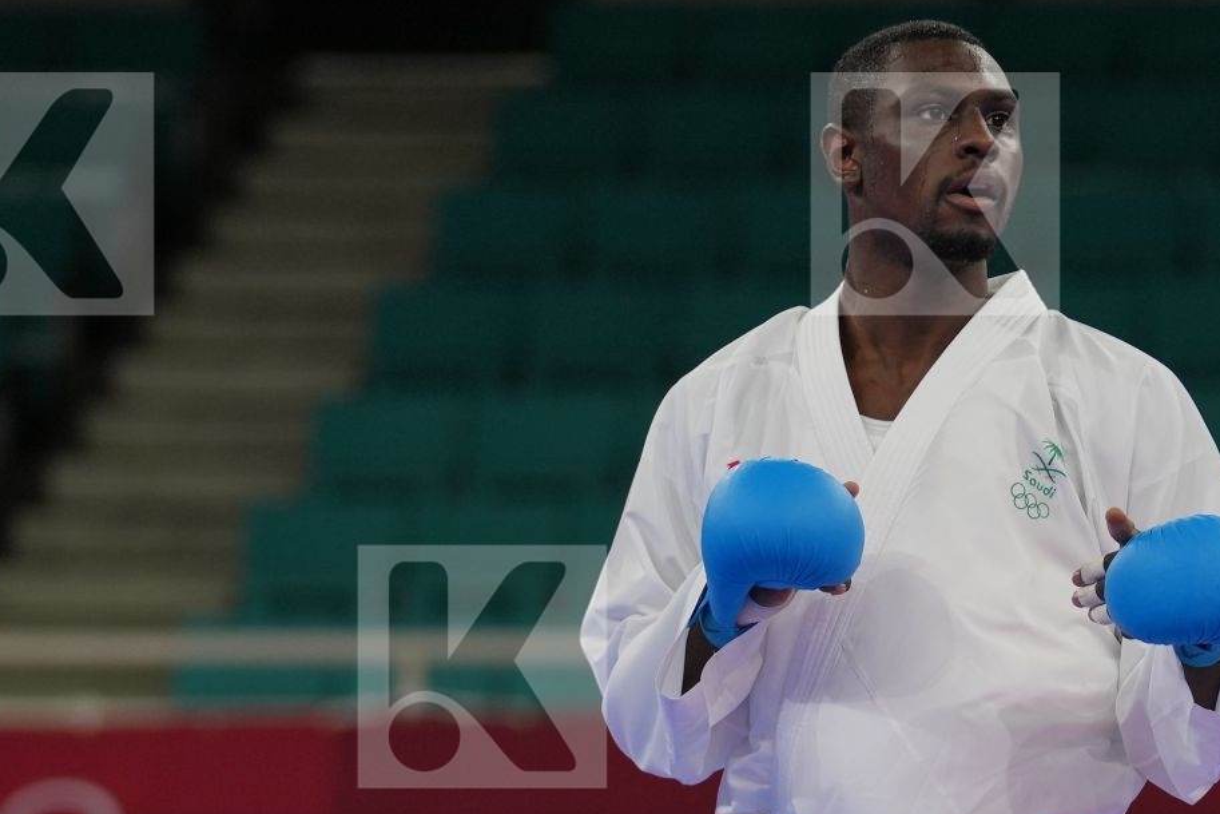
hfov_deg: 4.9
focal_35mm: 422
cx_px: 935
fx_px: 14302
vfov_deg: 3.3
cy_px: 667
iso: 400
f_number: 2.8
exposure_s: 1/1000
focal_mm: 143
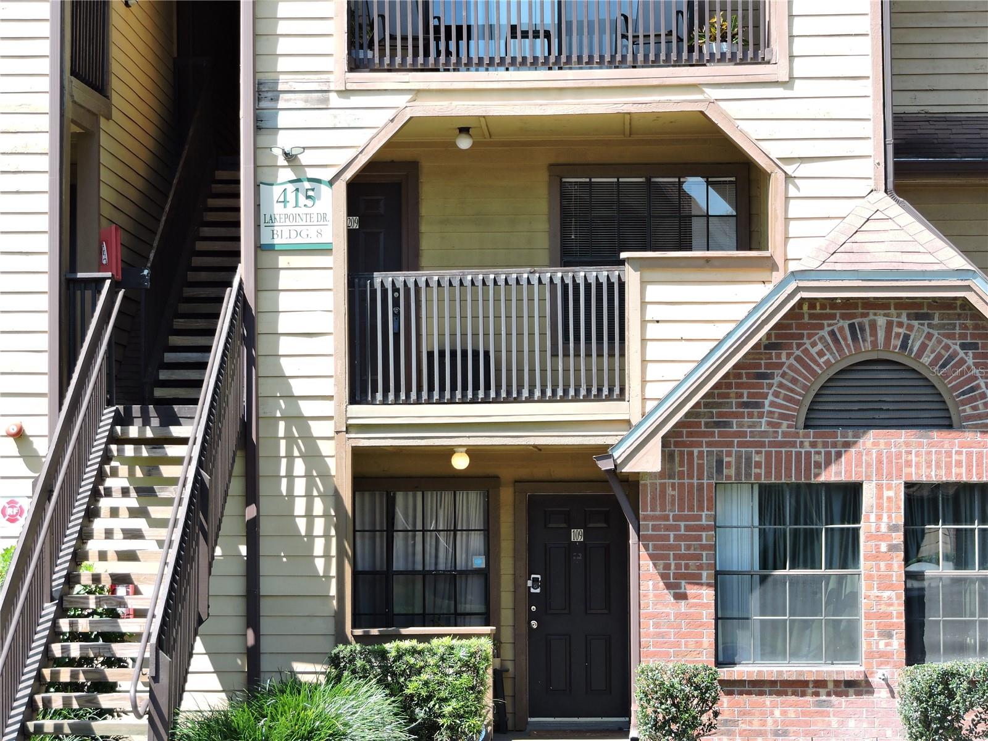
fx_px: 2997
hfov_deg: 18.7
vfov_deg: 14.1
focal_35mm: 105
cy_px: 370
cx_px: 494
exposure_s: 1/160
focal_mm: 18.7
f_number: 4.2
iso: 100
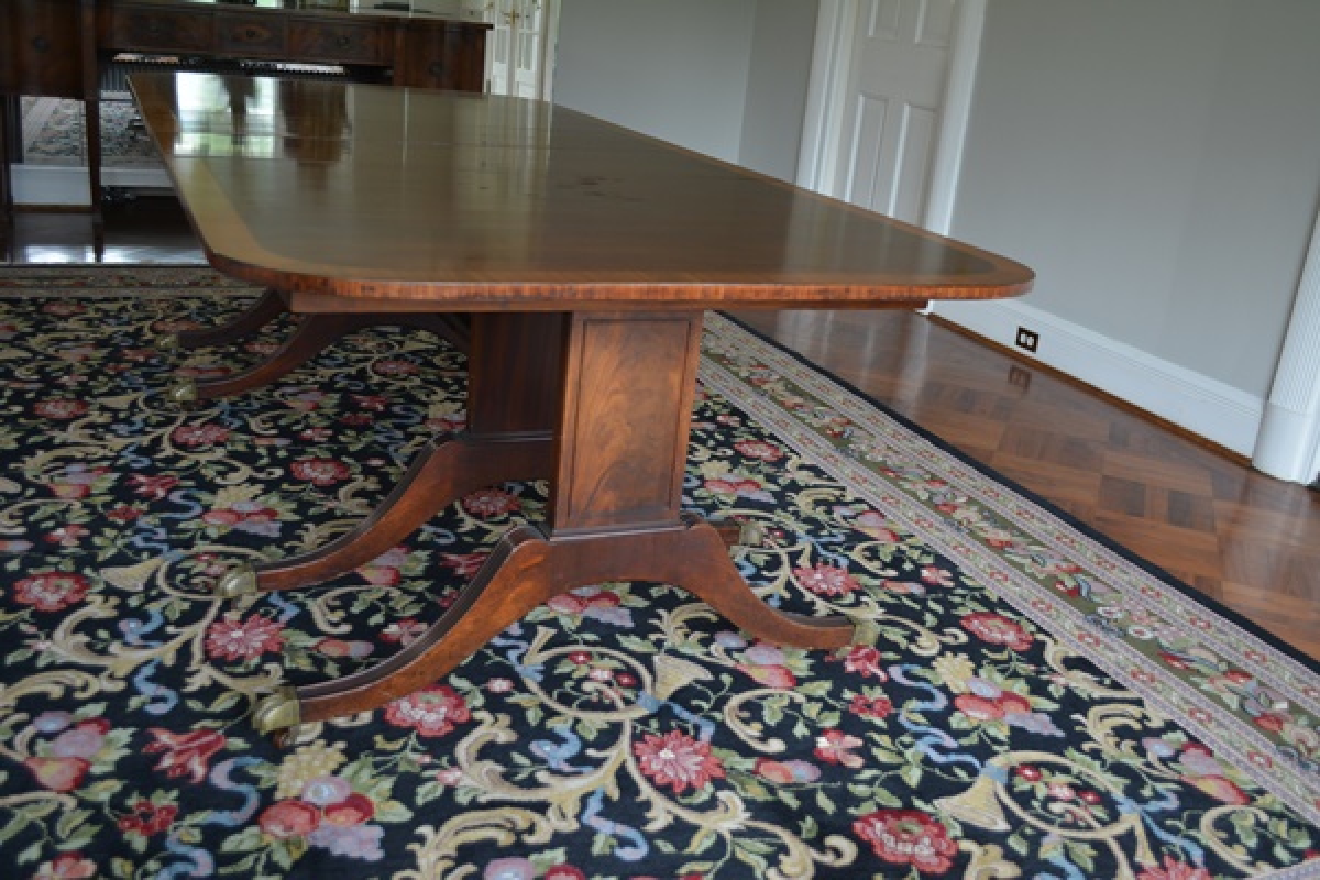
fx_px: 1210
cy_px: 440
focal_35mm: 33
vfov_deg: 40.0
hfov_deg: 57.2
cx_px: 660
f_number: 4
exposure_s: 1/60
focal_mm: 22
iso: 450
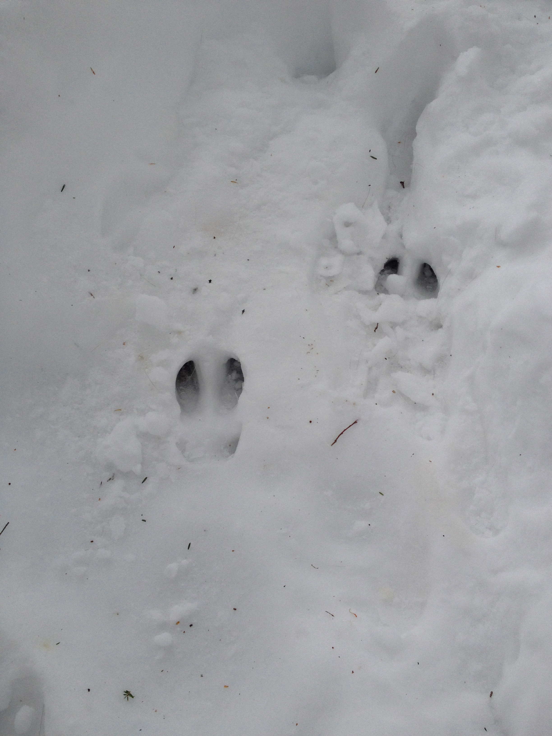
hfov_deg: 40.7
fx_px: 744
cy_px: 368
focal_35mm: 35
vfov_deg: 52.6
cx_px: 276
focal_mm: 4.28
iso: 50
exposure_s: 1/159
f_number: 2.4
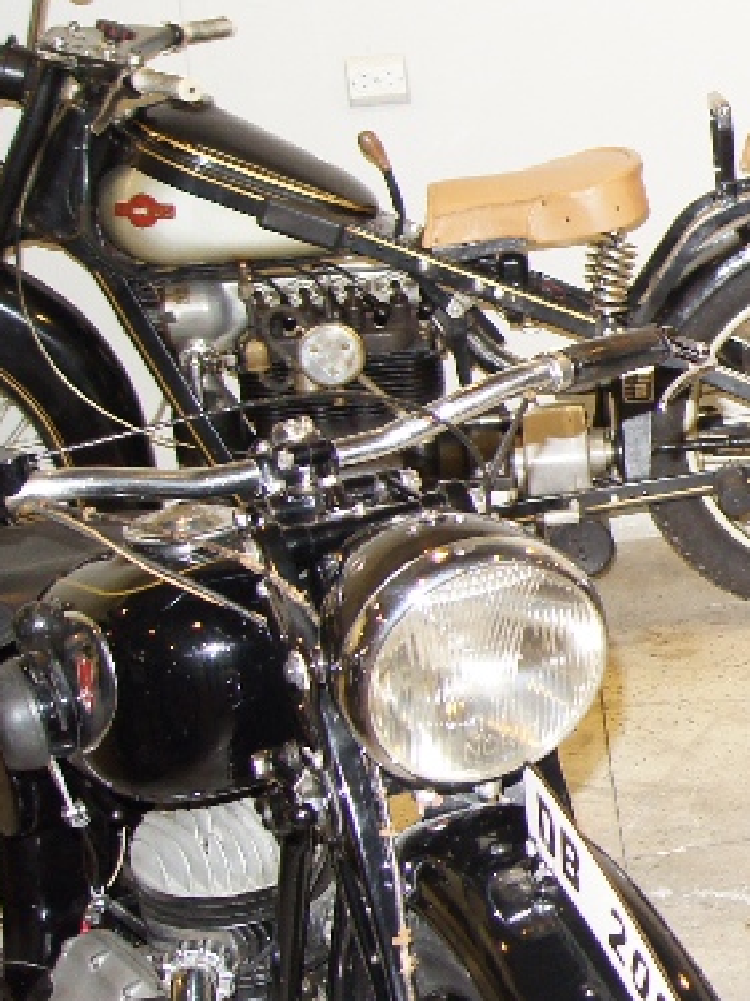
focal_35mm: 83
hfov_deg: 14.6
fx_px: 2399
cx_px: 1505
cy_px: 395
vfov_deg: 23.5
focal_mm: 18
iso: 400
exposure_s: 1/40
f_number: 3.5
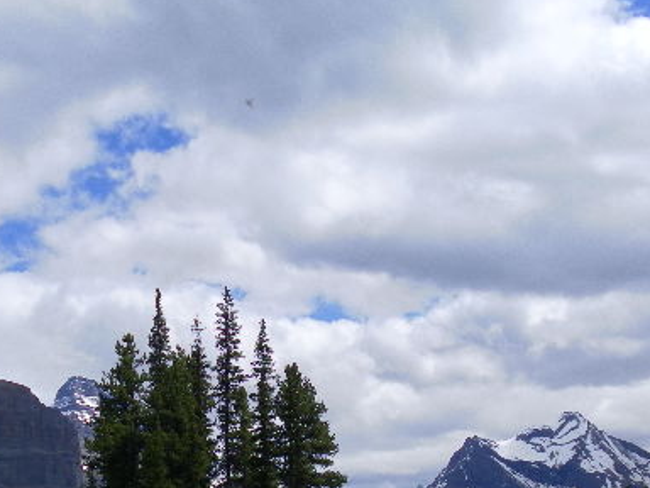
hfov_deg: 26.0
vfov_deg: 19.2
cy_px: 459
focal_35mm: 75
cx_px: 276
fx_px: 1408
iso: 80
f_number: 9.8
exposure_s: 1/200
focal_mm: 6.9
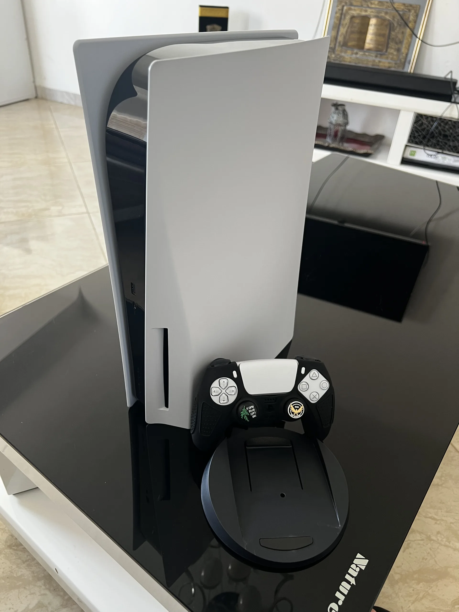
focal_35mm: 26
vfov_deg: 67.3
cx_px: 230
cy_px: 306
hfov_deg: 53.1
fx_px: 460
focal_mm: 5.7
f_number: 1.5
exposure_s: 1/82
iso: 125
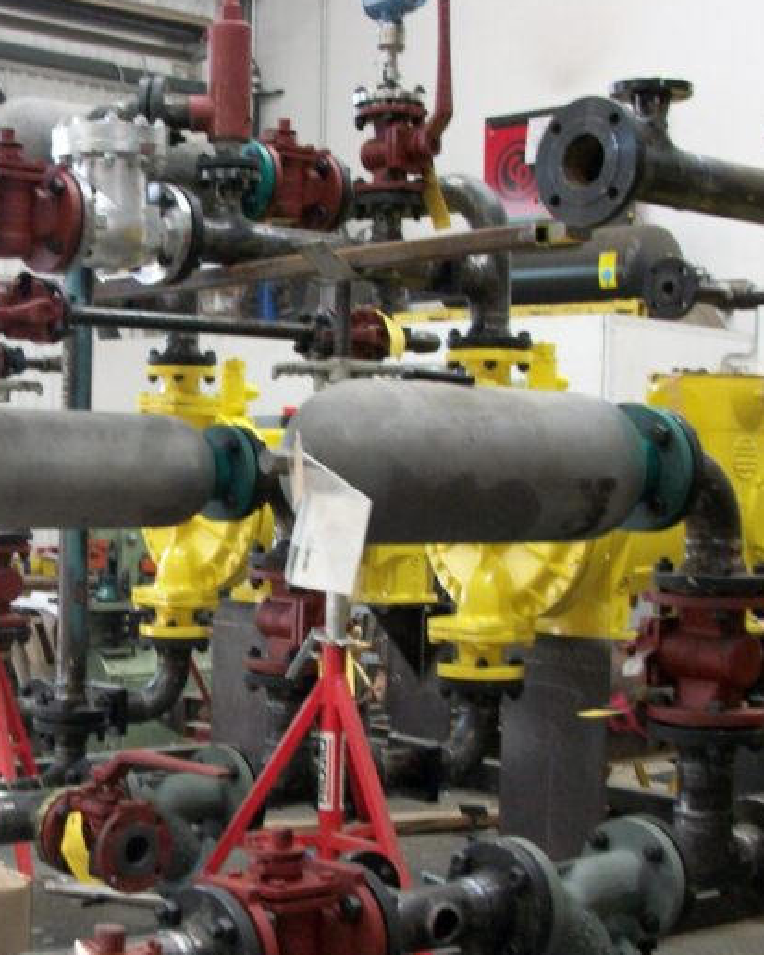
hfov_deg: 24.0
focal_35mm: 62
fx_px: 1752
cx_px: 94
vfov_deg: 30.4
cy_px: 539
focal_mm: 5.7
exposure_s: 1/10
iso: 160
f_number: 2.9
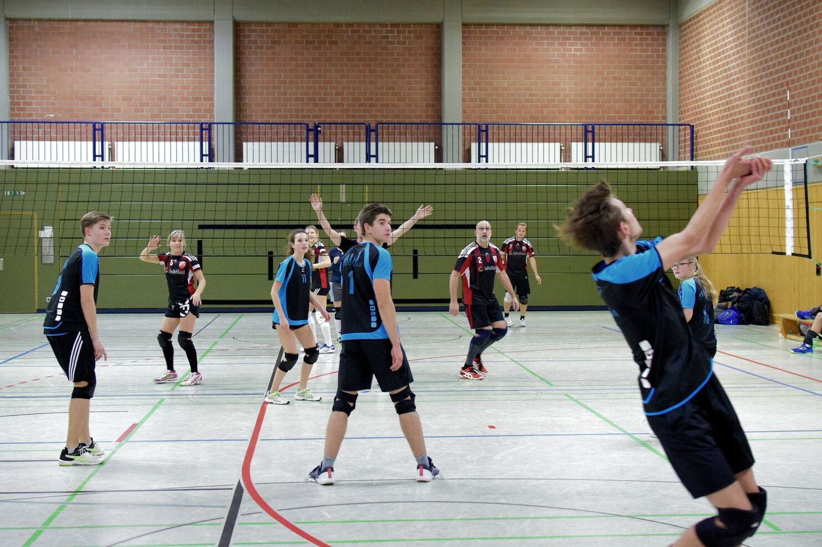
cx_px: 411
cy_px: 274
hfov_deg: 37.9
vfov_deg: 25.7
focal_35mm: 52
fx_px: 1198
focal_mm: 35
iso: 9000
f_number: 3.5
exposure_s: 1/250
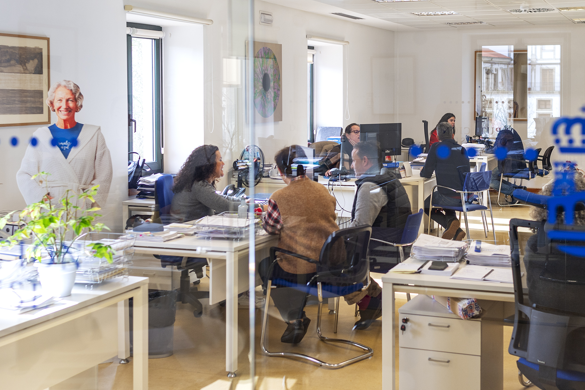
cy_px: 220
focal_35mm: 46
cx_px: 295
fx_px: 747
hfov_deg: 42.7
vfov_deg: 29.2
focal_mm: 35
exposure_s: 1/200
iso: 400
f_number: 4
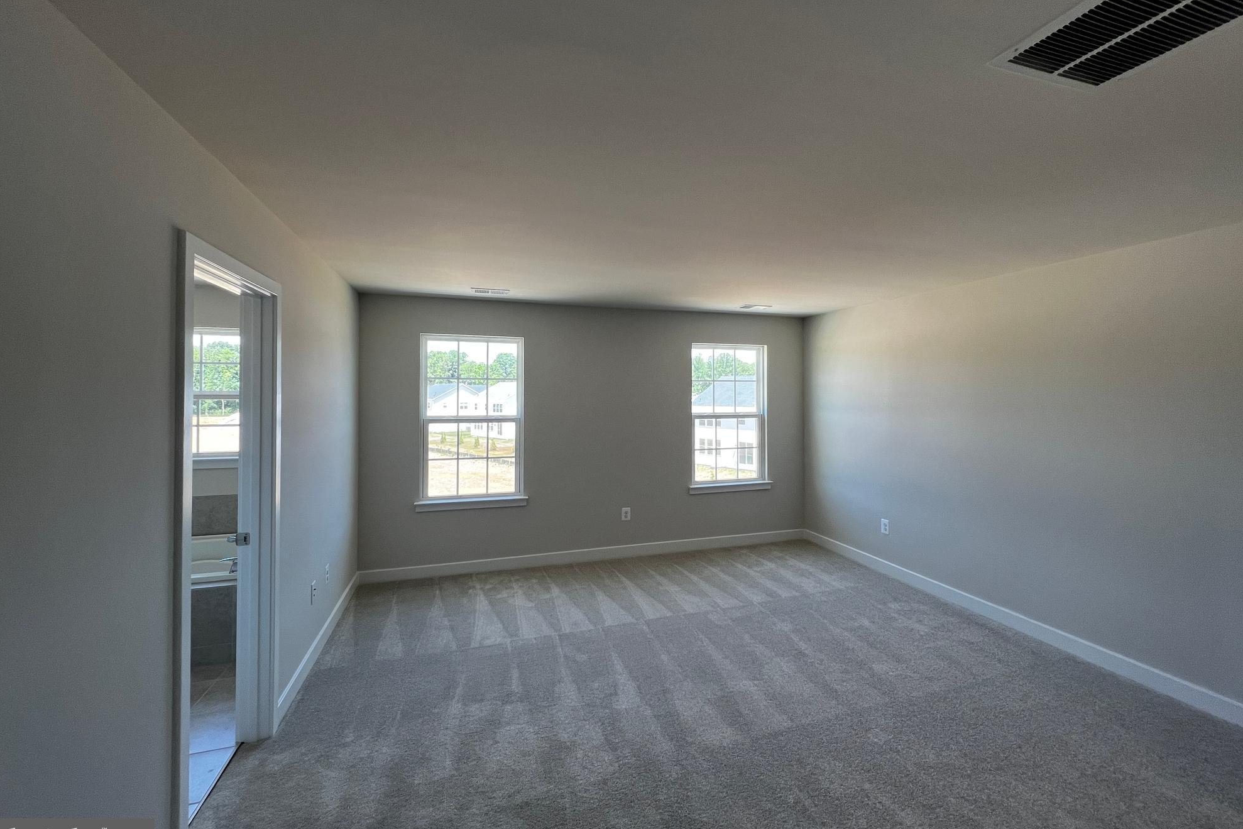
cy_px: 387
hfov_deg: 104.2
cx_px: 641
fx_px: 483
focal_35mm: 14
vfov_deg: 81.1
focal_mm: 1.57
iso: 64
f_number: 1.8
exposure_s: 1/120
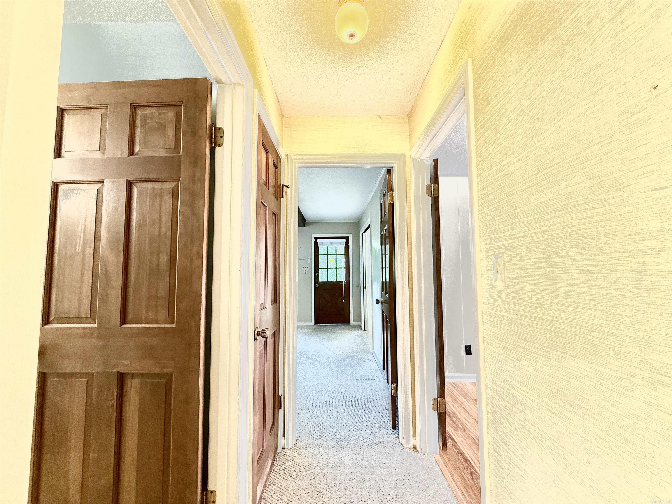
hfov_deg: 102.1
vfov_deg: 85.7
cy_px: 252
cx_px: 336
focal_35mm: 14
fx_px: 272
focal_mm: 2.22
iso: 400
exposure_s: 1/60
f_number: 2.2
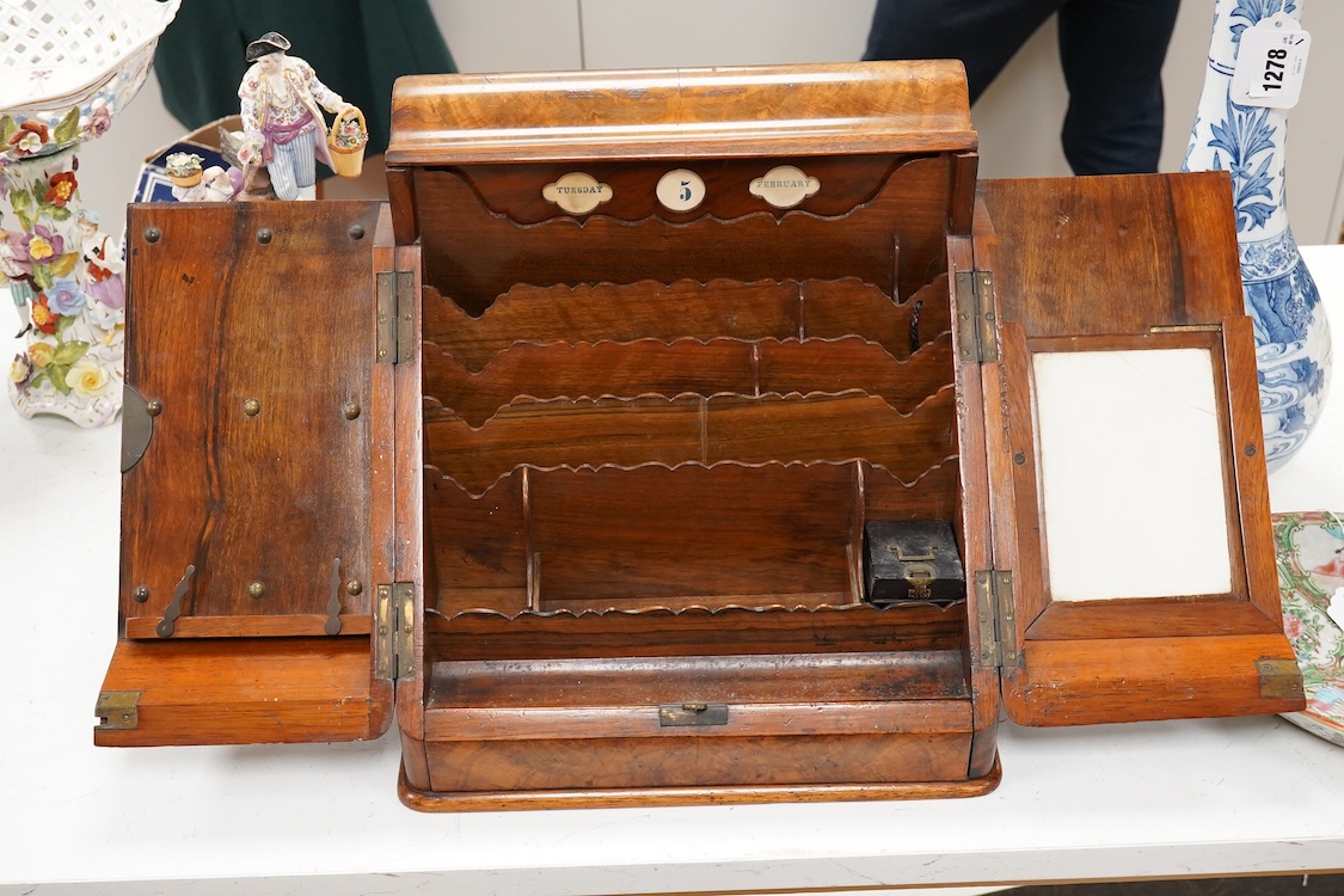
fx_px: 1680
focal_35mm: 45
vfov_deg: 29.9
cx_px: 672
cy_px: 448
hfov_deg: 43.6
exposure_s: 1/100
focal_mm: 30
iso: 2500
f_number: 10
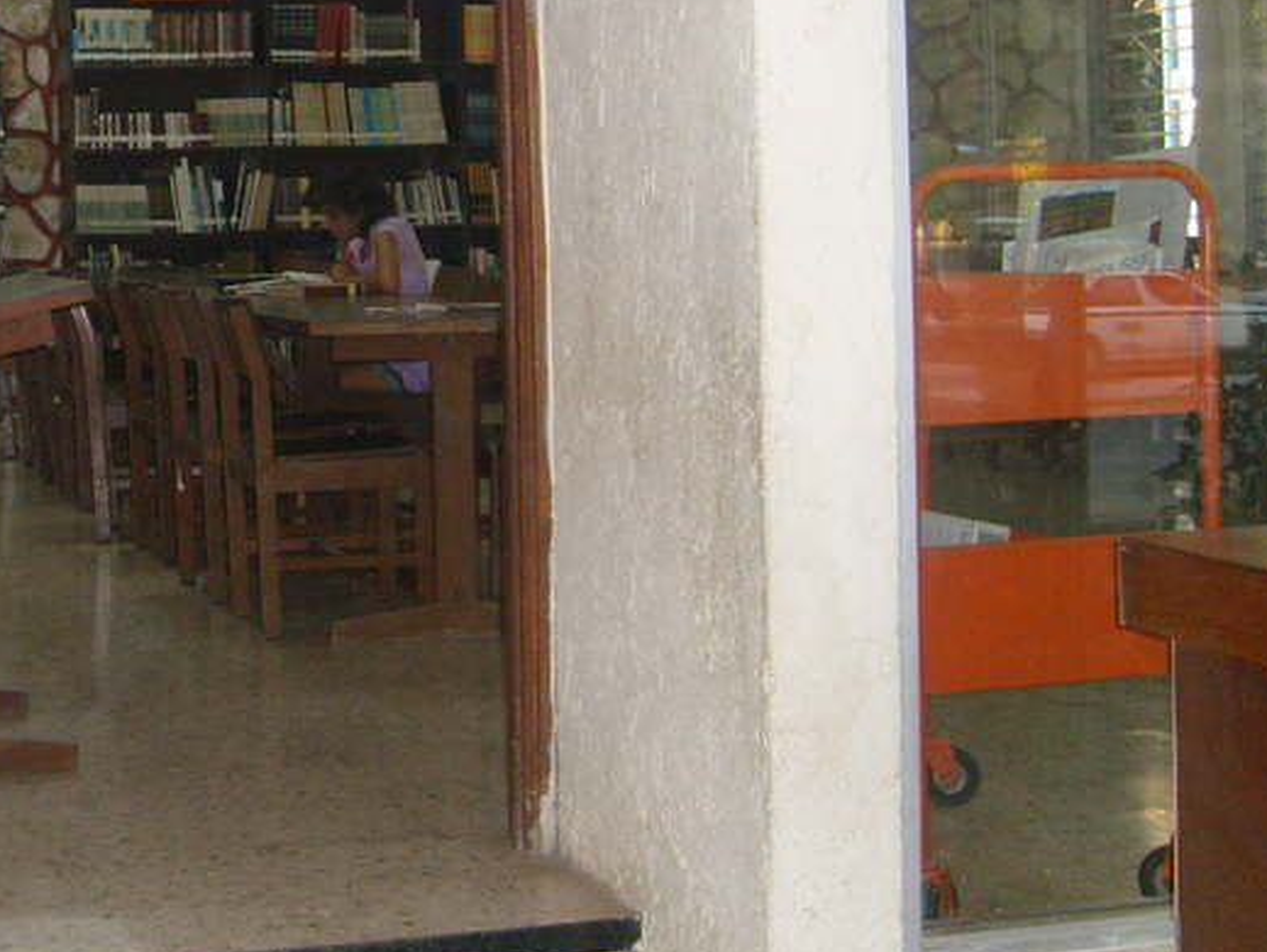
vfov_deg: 20.9
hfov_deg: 27.3
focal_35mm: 69
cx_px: 168
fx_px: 2527
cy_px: 107
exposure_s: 1/45
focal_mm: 5.8
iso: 200
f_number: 2.8
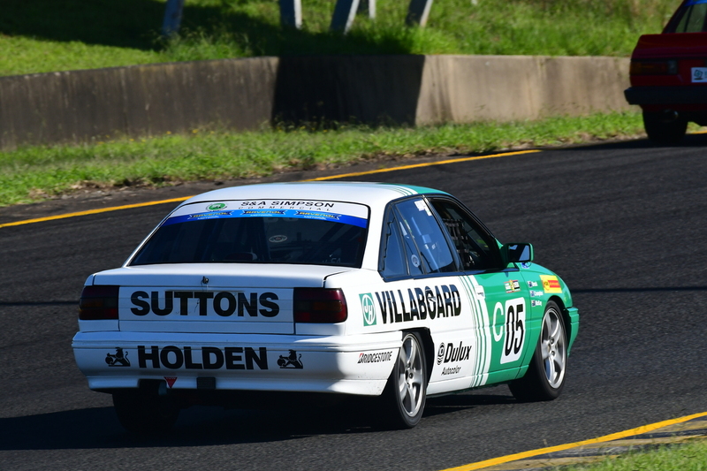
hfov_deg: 3.3
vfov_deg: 2.2
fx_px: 12369
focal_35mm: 630
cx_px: 354
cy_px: 236
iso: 500
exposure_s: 1/640
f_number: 13
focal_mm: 420
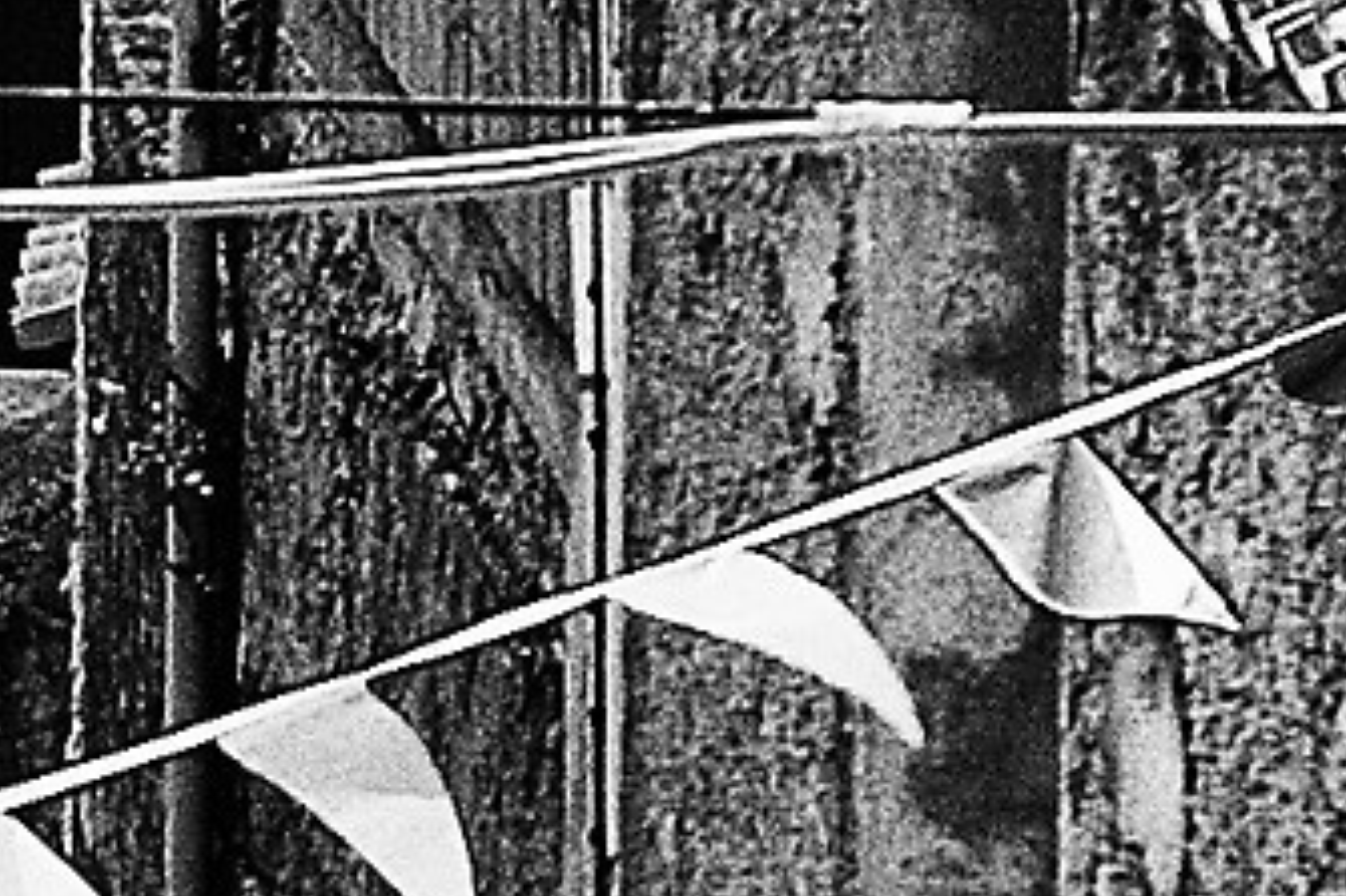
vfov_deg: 1.8
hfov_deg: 2.7
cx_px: -2676
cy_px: 1292
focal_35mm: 752
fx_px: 28101
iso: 200
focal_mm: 70
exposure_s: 1/200
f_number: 7.1
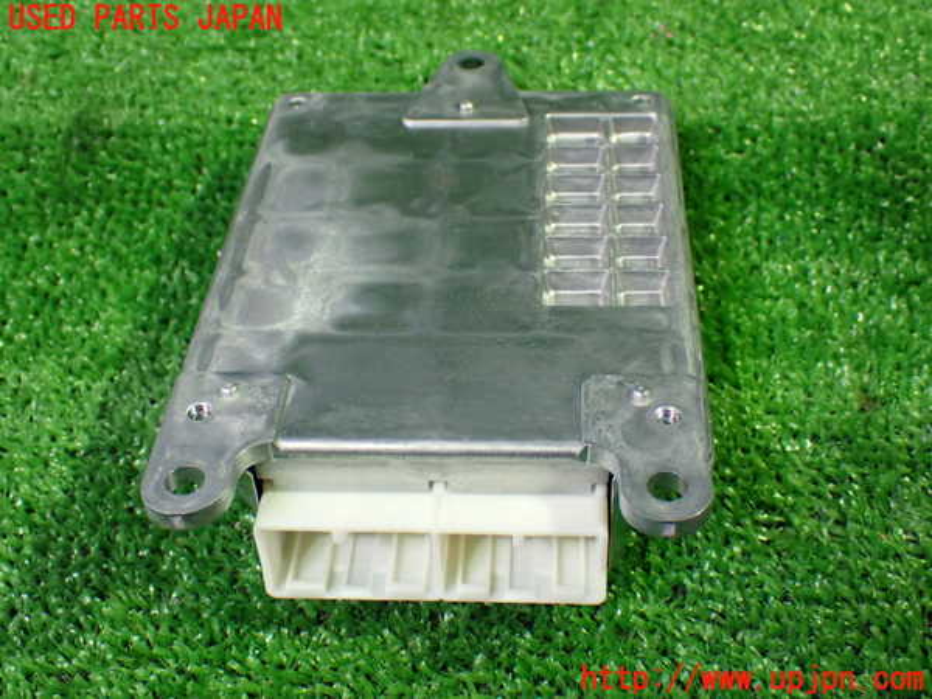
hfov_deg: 40.4
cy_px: 350
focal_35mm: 47
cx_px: 466
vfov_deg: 30.9
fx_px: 1265
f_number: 3.1
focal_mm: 8.4
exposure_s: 1/50
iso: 800
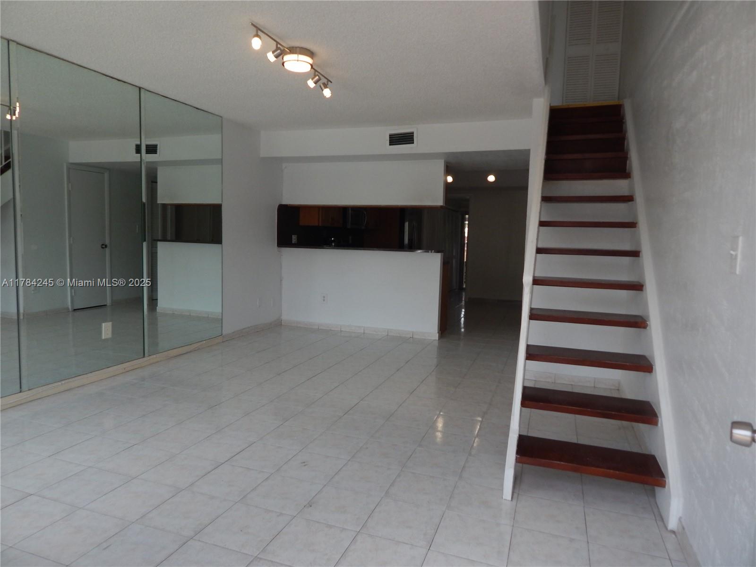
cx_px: 378
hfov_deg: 73.9
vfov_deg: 58.9
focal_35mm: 23
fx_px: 502
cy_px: 284
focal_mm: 4
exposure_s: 1/320
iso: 125
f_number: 3
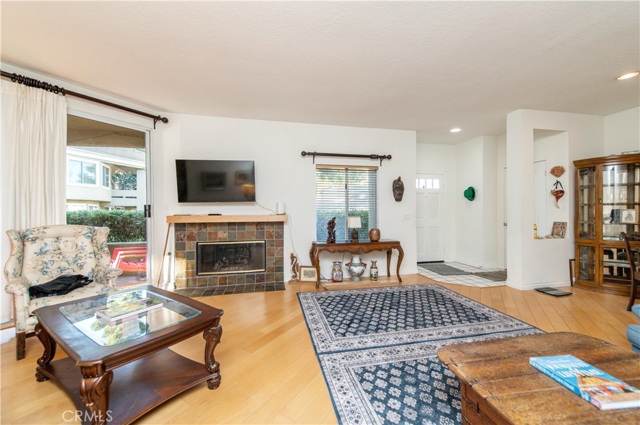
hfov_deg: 104.3
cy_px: 212
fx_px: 249
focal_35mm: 14
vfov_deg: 81.1
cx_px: 320
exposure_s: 1/80
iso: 200
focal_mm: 14
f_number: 4.5
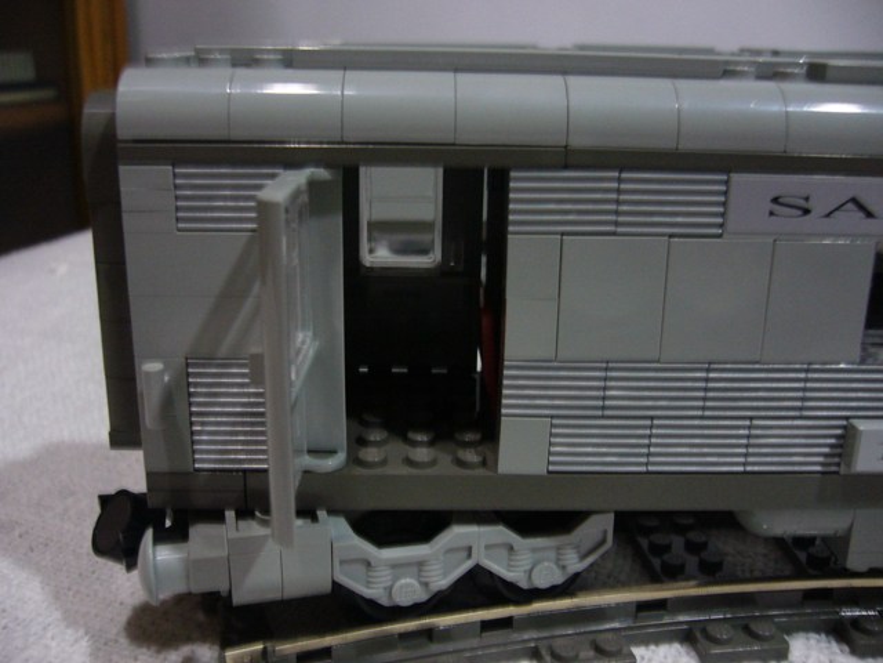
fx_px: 893
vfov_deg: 40.7
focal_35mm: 35
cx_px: 442
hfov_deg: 52.6
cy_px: 332
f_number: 2.8
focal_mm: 5.8
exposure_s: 1/8
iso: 200
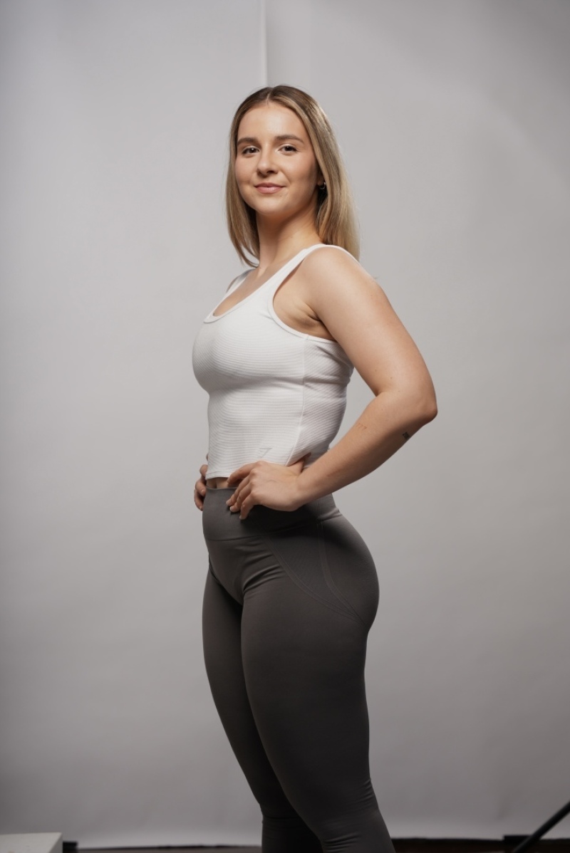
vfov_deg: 28.8
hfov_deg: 19.5
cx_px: 285
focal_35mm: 70
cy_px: 426
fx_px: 1660
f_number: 4
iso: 100
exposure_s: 1/250
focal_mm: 70
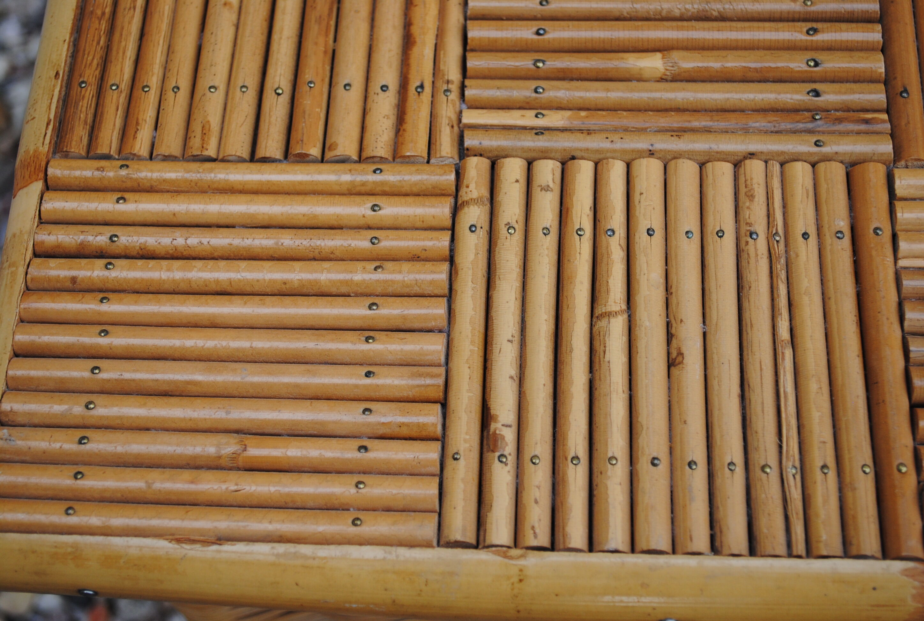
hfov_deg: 35.0
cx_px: 462
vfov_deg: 23.9
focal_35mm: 57
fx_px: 1466
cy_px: 310
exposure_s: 1/125
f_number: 5.6
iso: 200
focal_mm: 38
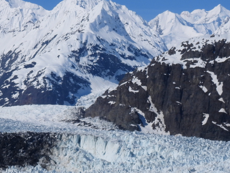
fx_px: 1203
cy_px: 107
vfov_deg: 8.2
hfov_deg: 10.9
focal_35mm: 181
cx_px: 60
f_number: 6.3
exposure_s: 1/1600
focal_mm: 15.2
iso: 100
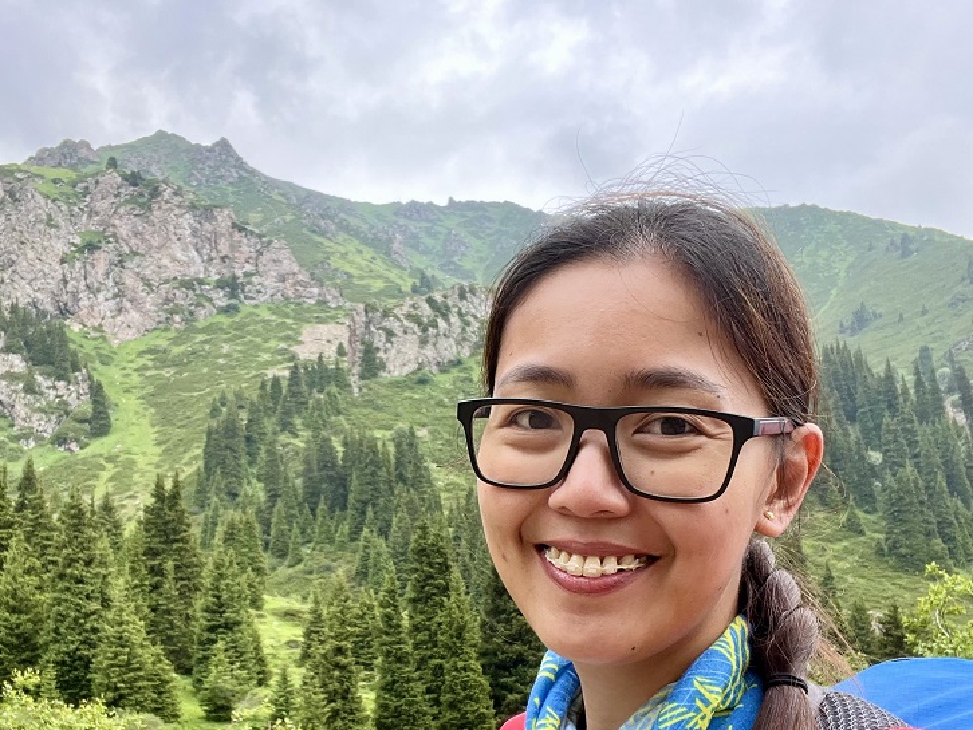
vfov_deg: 36.7
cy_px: 564
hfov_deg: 48.9
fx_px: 1068
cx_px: 434
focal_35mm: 38
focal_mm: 2.71
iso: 50
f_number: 2.2
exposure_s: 1/157
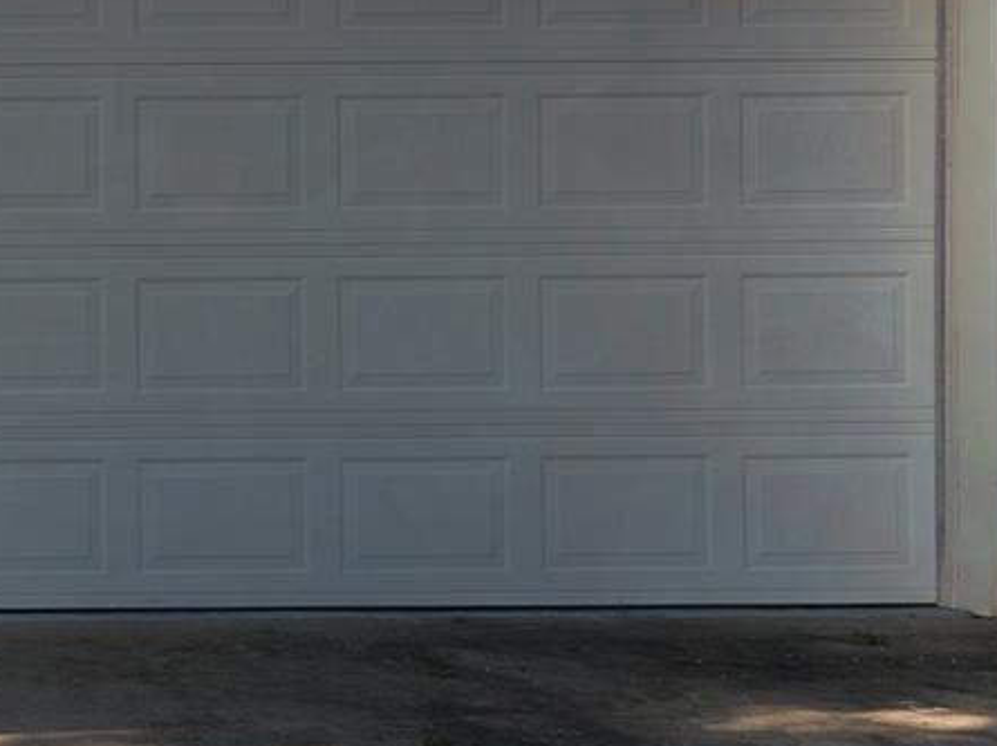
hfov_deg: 14.2
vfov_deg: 12.4
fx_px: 3425
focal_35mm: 119
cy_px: 195
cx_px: -907
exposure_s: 1/100
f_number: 9
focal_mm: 22
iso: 250
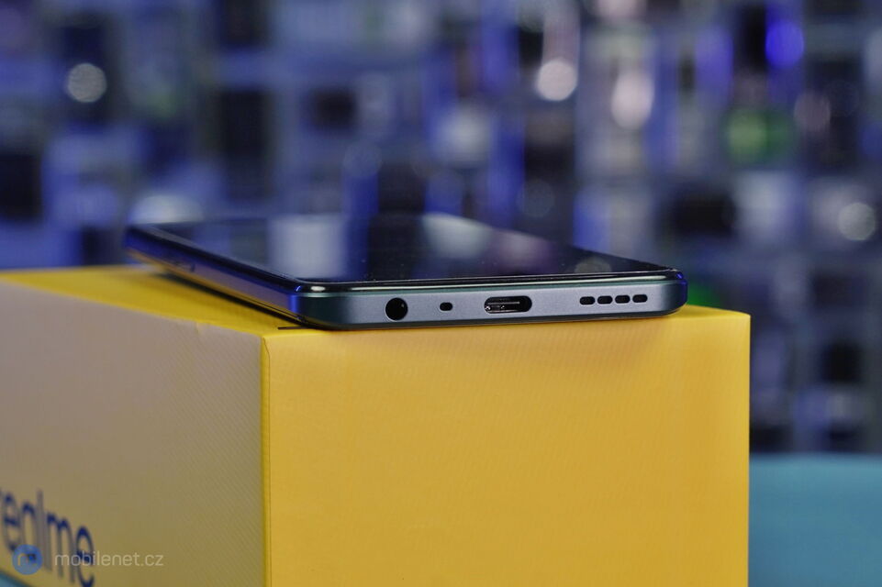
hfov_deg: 30.1
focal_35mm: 67
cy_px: 294
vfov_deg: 20.3
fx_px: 1641
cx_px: 441
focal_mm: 67
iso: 640
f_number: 7.1
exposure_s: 1/125
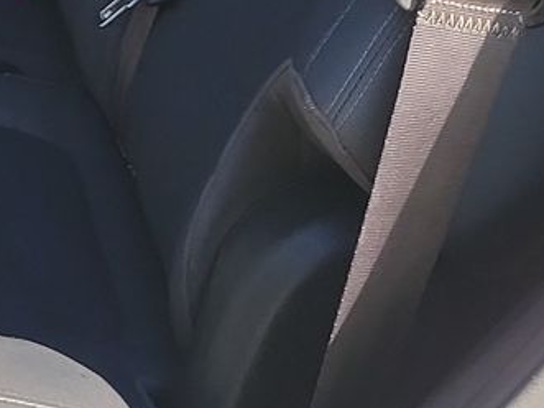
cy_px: -291
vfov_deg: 11.9
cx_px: -196
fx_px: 1822
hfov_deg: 16.0
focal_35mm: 116
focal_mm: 6.7
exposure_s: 1/120
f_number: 1.8
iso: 50
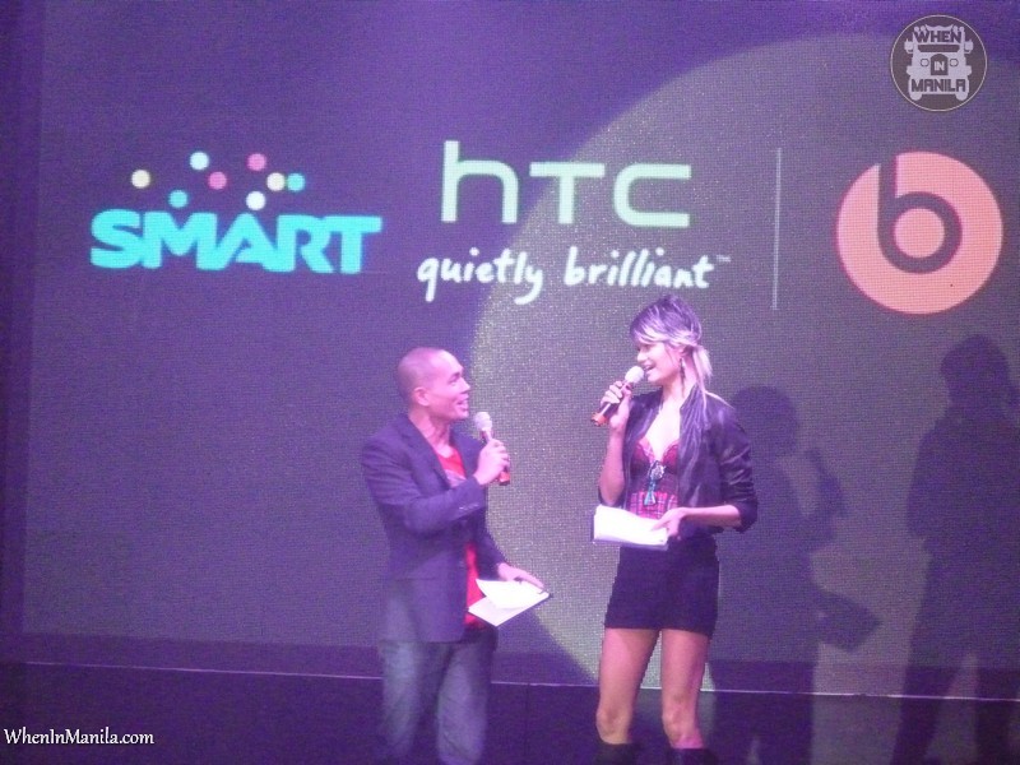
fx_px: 4420
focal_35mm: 150
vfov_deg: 9.9
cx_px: 510
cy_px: 382
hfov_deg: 13.2
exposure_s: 1/40
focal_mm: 26
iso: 1600
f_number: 5.9
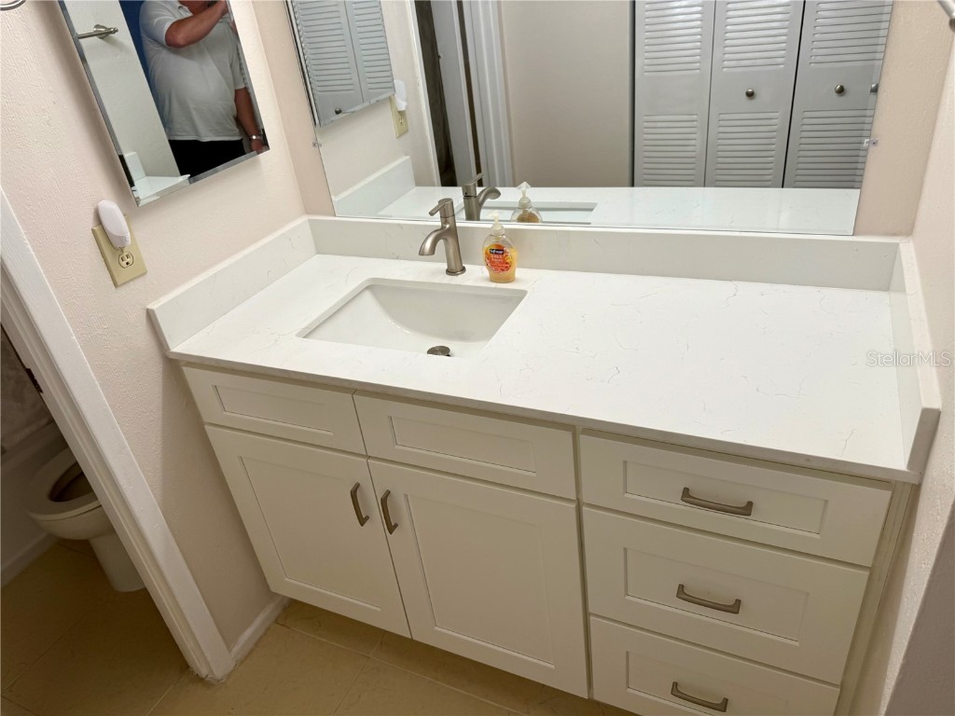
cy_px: 358
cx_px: 478
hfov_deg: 71.6
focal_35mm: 24
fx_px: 662
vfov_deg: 56.8
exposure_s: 1/120
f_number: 1.78
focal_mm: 6.76
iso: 64
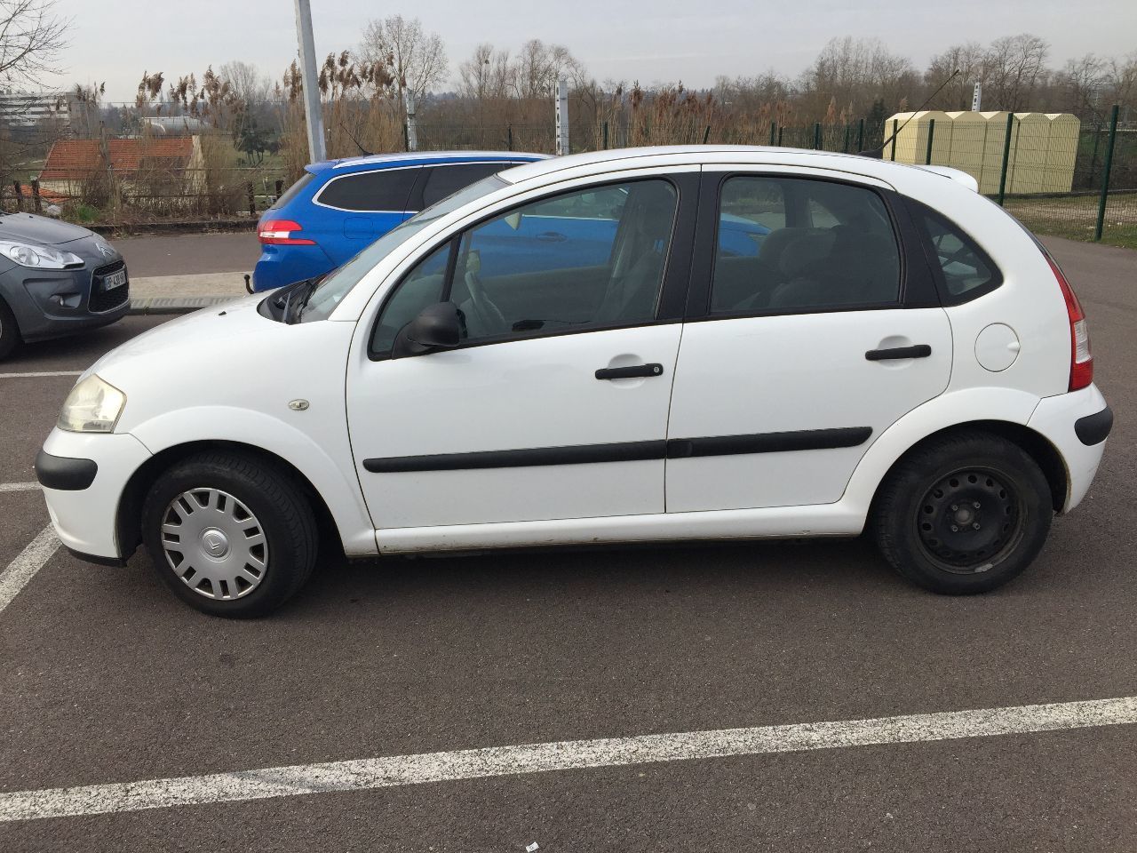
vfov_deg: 48.2
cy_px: 426
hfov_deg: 61.7
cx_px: 568
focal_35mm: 29
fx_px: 953
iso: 32
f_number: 2.2
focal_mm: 4.15
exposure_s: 1/1319
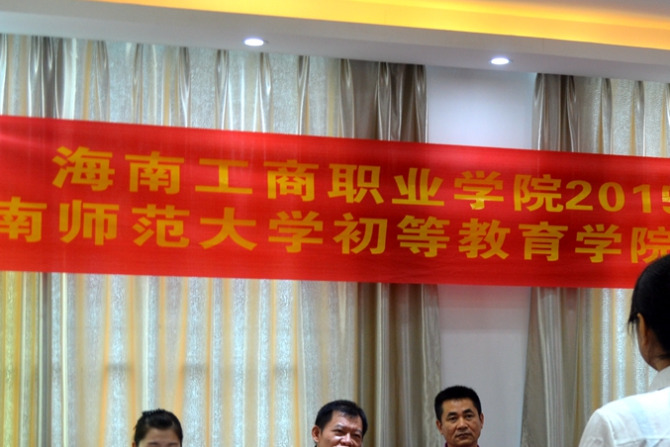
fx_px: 1224
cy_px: 294
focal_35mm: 66
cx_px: 442
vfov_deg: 20.6
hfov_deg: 30.4
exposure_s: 1/20
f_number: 4.5
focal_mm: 29
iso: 400
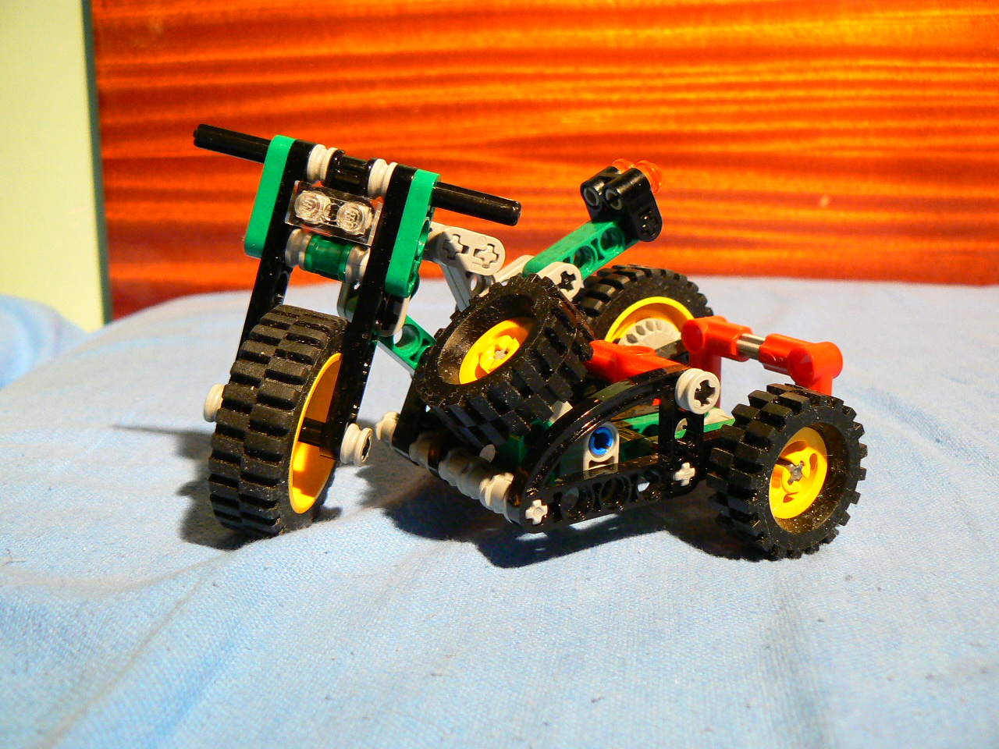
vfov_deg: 39.7
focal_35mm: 36
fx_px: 1039
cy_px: 374
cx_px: 500
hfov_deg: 51.4
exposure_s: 1/10
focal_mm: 6
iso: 200
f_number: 2.8
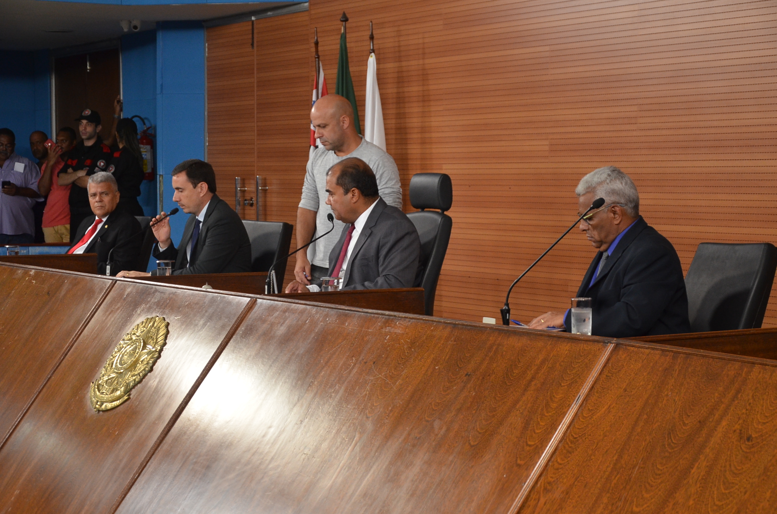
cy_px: 257
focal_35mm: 72
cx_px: 388
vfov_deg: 18.8
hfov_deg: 28.1
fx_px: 1551
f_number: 4.8
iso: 1000
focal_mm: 48
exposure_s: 1/60
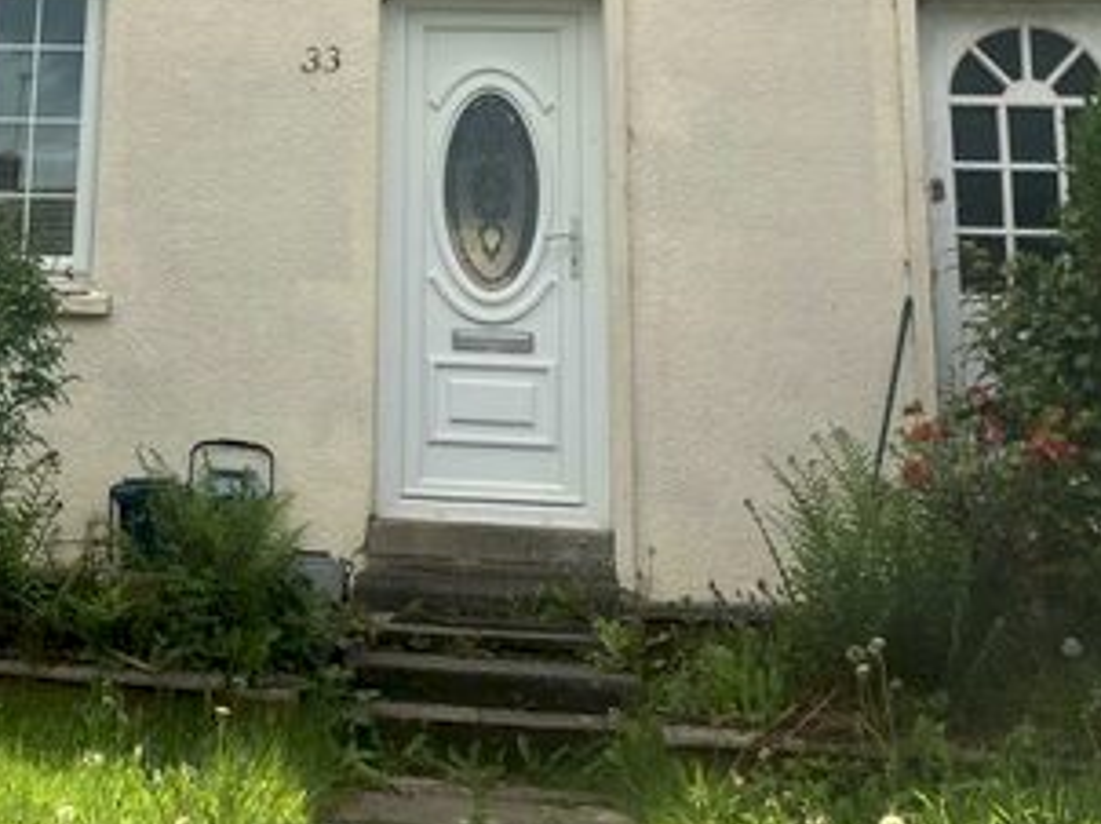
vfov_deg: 21.5
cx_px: 124
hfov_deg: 28.7
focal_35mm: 65
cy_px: -60
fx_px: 2066
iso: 32
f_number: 1.8
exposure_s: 1/2208
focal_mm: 3.99
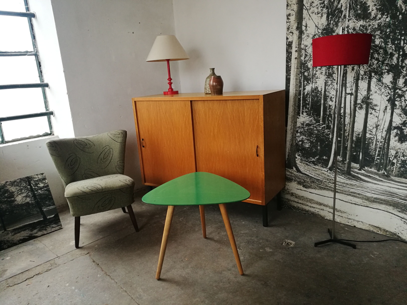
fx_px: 317
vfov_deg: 51.4
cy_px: 152
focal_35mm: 27
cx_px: 204
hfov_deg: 65.3
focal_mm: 4.5
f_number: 2.2
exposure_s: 1/33.3
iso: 250
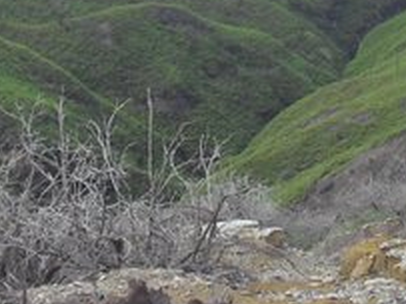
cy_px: -38
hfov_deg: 13.2
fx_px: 1758
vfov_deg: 9.8
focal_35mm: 150
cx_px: 144
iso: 100
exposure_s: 1/80
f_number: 8
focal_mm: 6.2
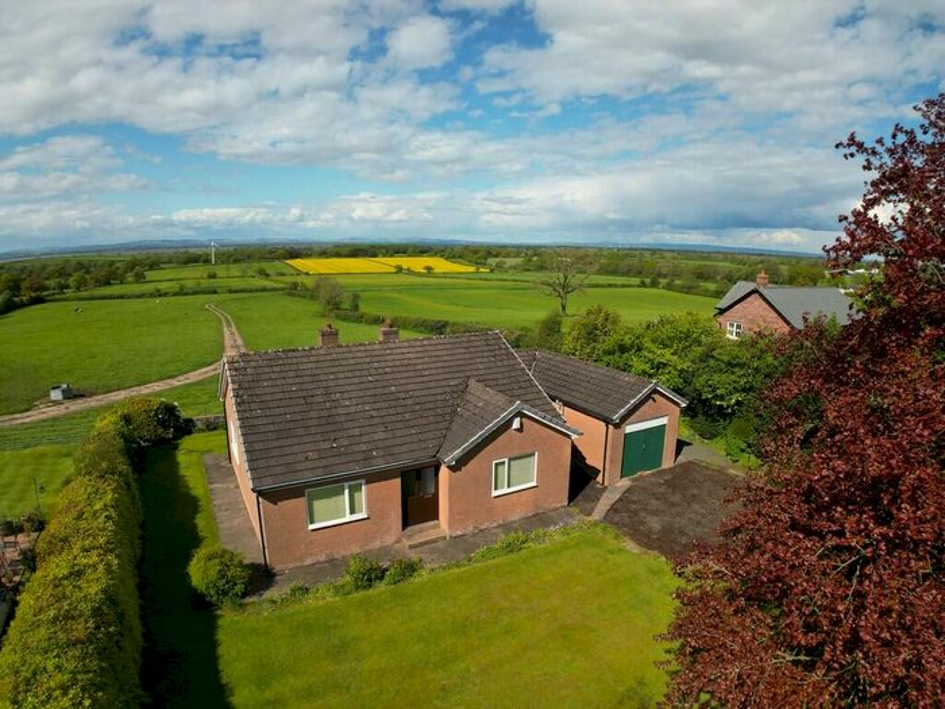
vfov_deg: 56.8
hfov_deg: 71.6
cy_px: 354
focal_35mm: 24
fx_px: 655
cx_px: 472
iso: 100
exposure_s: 1/3000
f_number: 1.7
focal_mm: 6.72
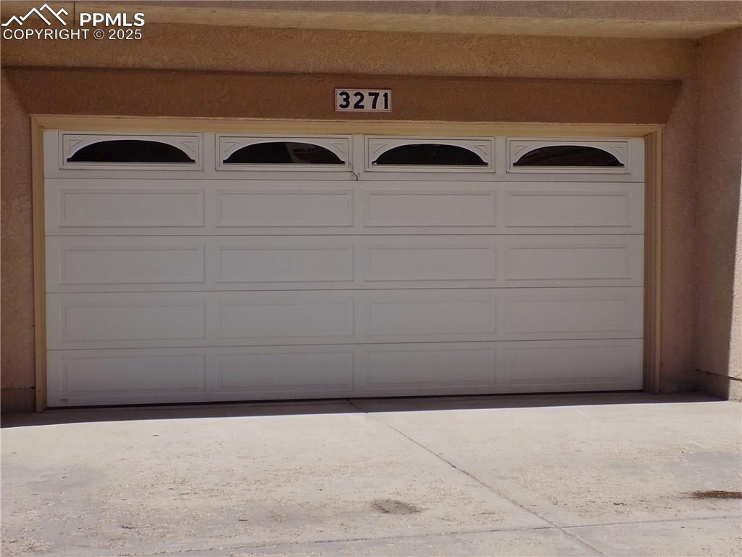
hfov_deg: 29.8
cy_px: 278
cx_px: 371
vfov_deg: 22.6
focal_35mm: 65
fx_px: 1393
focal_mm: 11.5
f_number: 4.1
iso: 80
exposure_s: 1/1000
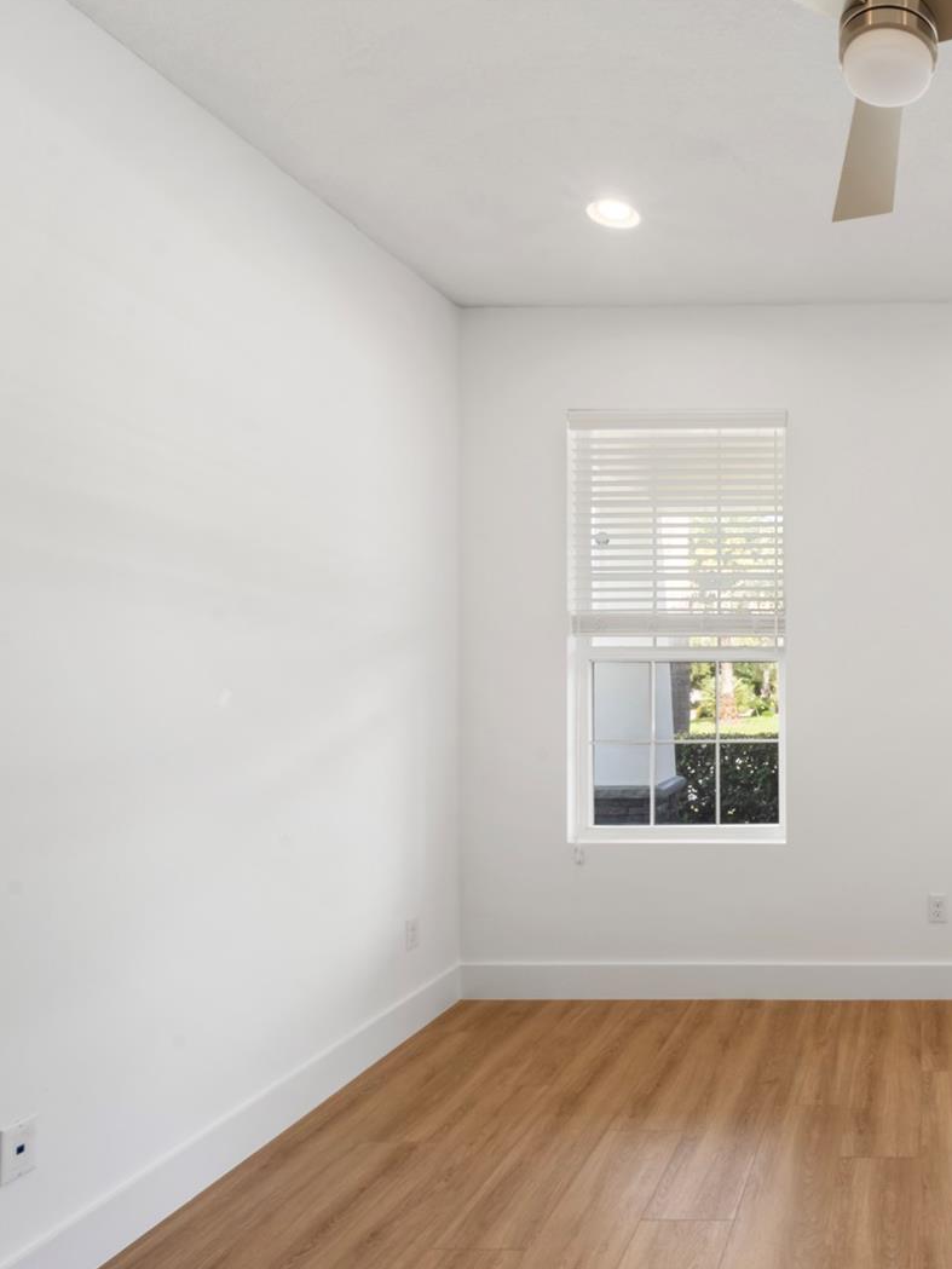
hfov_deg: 51.4
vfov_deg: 76.4
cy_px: 636
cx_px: 910
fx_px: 807
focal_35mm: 22
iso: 320
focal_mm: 10
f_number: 20
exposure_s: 1.5
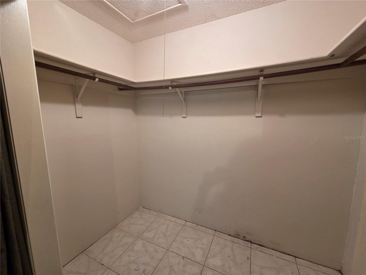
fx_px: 137
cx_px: 183
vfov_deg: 89.9
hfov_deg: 106.2
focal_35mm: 13
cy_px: 138
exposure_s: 1/60
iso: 320
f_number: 2.2
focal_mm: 2.2
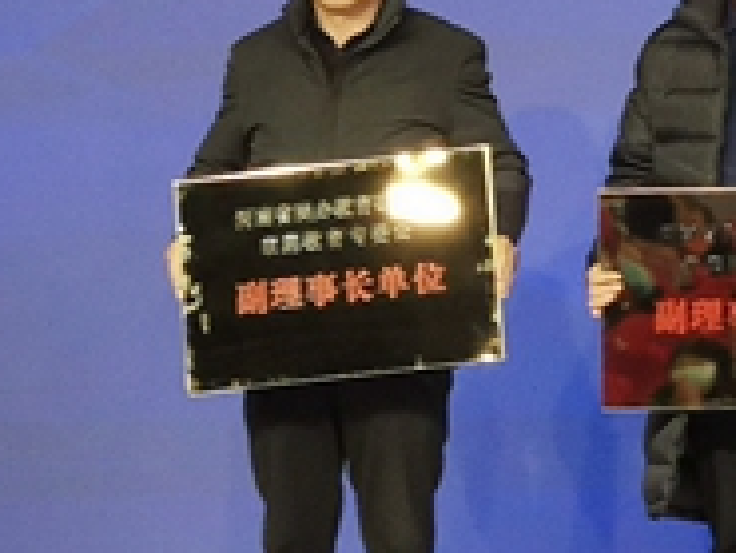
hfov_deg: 7.5
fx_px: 5595
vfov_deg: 5.6
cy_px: -101
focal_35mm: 263
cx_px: 660
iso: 100
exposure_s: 1/50
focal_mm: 4.95
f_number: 2.4
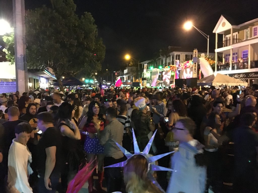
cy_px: 96
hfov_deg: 61.7
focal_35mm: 29
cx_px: 129
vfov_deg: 48.2
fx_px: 216
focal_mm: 4.15
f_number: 2.2
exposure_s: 1/15
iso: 2000
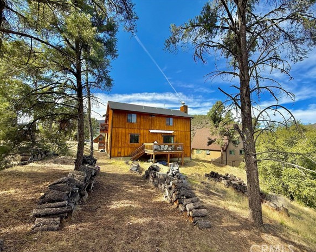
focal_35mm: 15
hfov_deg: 96.7
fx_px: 140
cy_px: 128
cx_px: 168
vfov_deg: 84.0
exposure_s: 1/1285
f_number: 2.2
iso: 50
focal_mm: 2.22
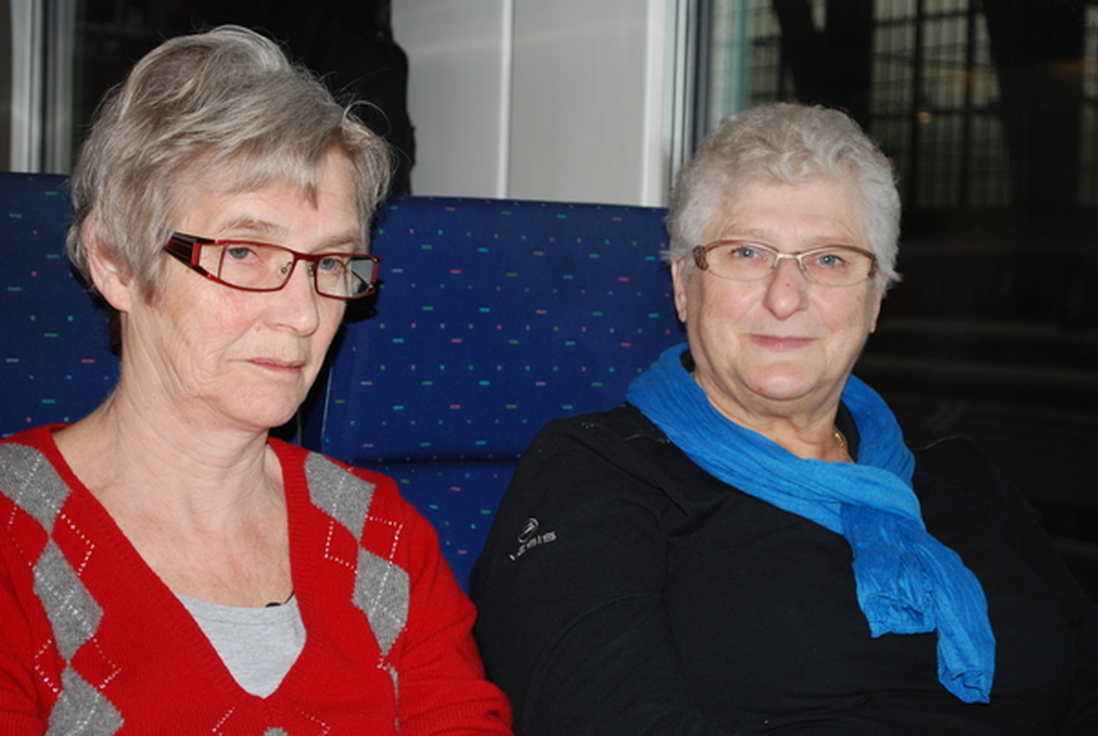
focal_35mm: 72
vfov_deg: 19.0
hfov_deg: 28.0
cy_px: 368
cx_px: 549
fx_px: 2199
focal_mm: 48
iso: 200
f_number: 5.6
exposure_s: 1/60
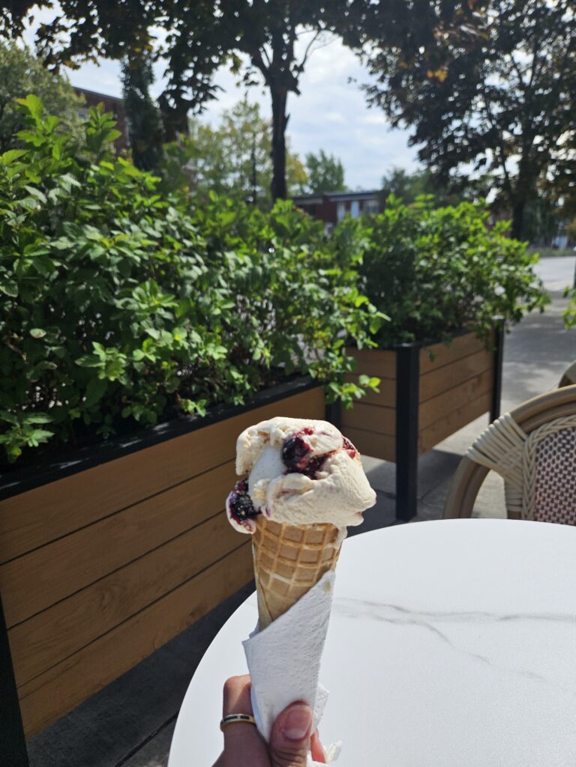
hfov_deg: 58.9
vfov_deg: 73.9
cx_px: 288
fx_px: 510
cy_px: 384
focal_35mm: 23
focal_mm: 5.4
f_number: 1.8
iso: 25
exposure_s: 1/1941
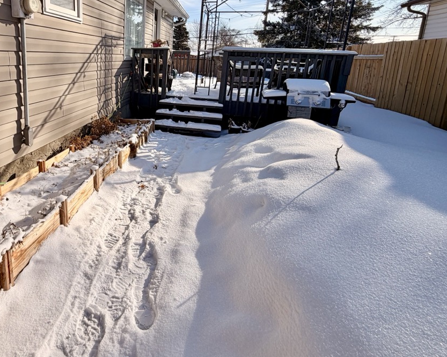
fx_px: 278
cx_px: 130
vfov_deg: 63.3
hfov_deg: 73.9
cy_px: 110
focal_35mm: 21
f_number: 2.2
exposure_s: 1/1105
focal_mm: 2.22
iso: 20
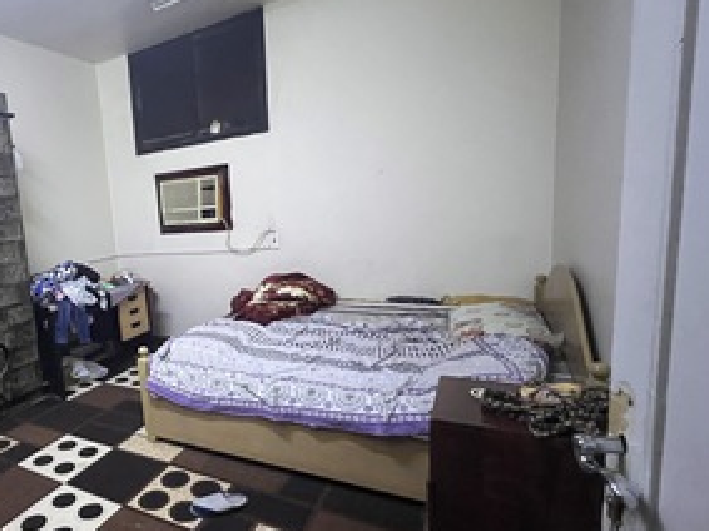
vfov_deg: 63.3
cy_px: 287
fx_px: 430
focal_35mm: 21
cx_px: 154
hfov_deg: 71.9
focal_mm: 1.57
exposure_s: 1/40
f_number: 1.8
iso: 1000
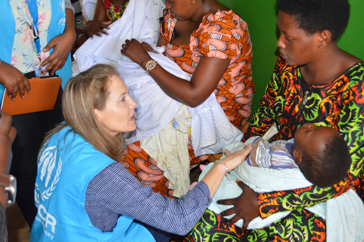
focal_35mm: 36
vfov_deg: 36.8
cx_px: 182
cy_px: 121
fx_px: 364
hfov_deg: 53.2
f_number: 4
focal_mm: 24
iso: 640
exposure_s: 1/60
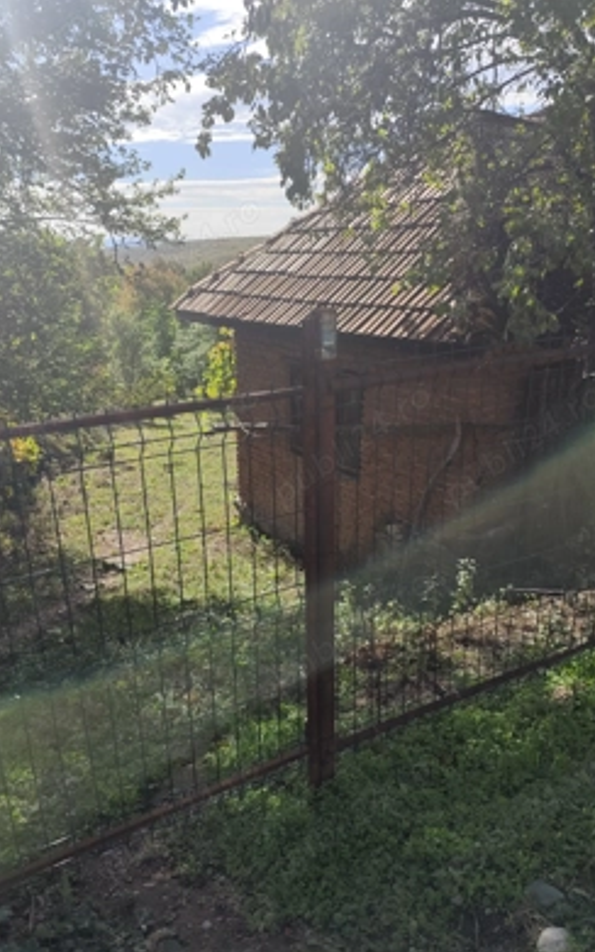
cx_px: 266
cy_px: 486
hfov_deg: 49.2
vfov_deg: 72.5
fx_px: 648
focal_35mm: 25
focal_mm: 6.14
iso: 50
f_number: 1.65
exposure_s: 1/1508
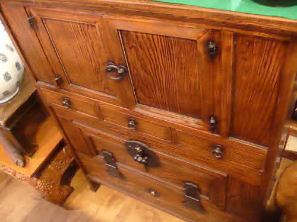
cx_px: 148
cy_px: 111
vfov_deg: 40.7
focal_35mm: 35
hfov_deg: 52.6
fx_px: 300
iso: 200
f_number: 2.8
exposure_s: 1/2
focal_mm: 5.8
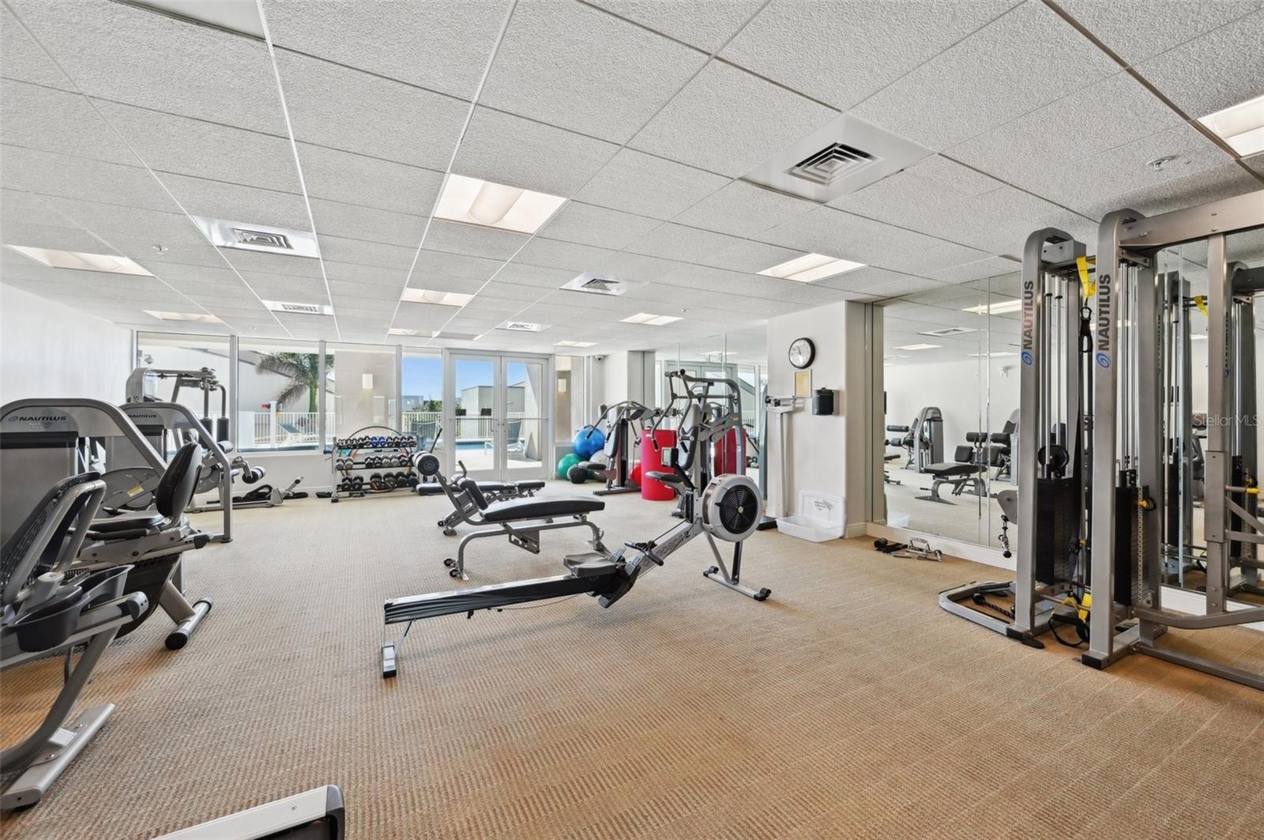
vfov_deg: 81.1
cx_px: 632
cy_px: 420
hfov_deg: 104.3
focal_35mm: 14
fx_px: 491
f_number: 8
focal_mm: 14
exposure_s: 1/100
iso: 400
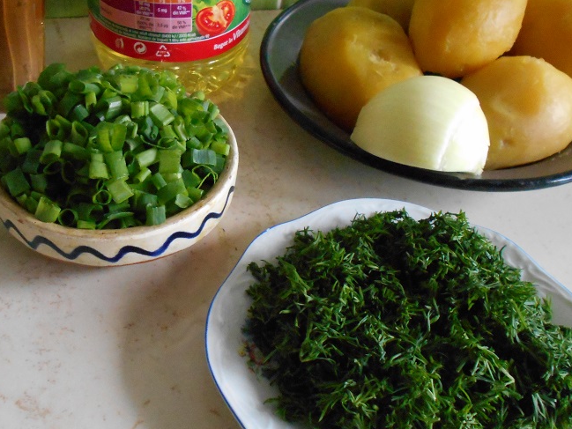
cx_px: 243
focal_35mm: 41
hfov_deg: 45.6
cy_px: 211
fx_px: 678
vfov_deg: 35.1
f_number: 3.2
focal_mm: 4.6
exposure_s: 1/60
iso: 800
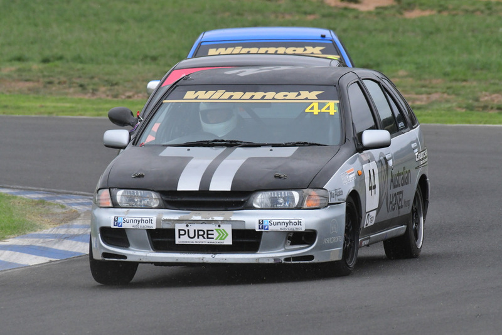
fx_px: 10462
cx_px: 251
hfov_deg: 2.7
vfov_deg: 1.8
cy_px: 168
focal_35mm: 750
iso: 2500
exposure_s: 1/640
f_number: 10
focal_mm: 500
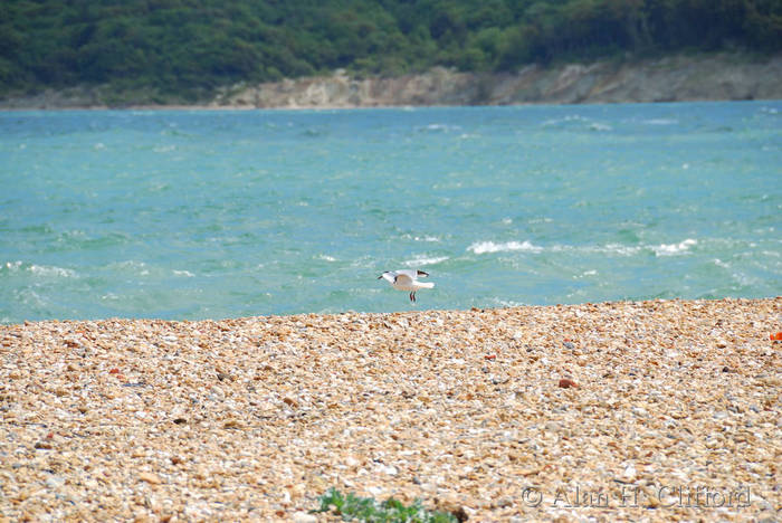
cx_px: 391
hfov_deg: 6.9
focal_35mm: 300
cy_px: 262
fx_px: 6522
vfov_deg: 4.6
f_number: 8
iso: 100
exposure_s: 1/250
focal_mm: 200
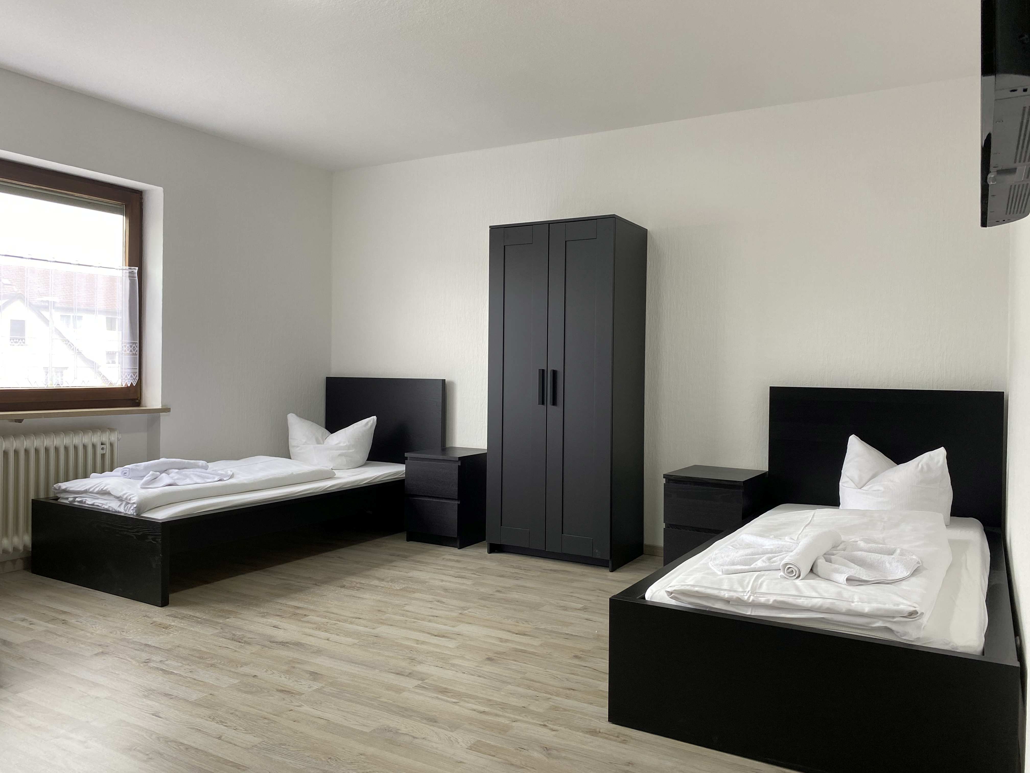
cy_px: 386
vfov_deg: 53.1
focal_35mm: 26
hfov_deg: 67.3
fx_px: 774
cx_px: 515
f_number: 1.8
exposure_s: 1/121
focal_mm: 4.25
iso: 80
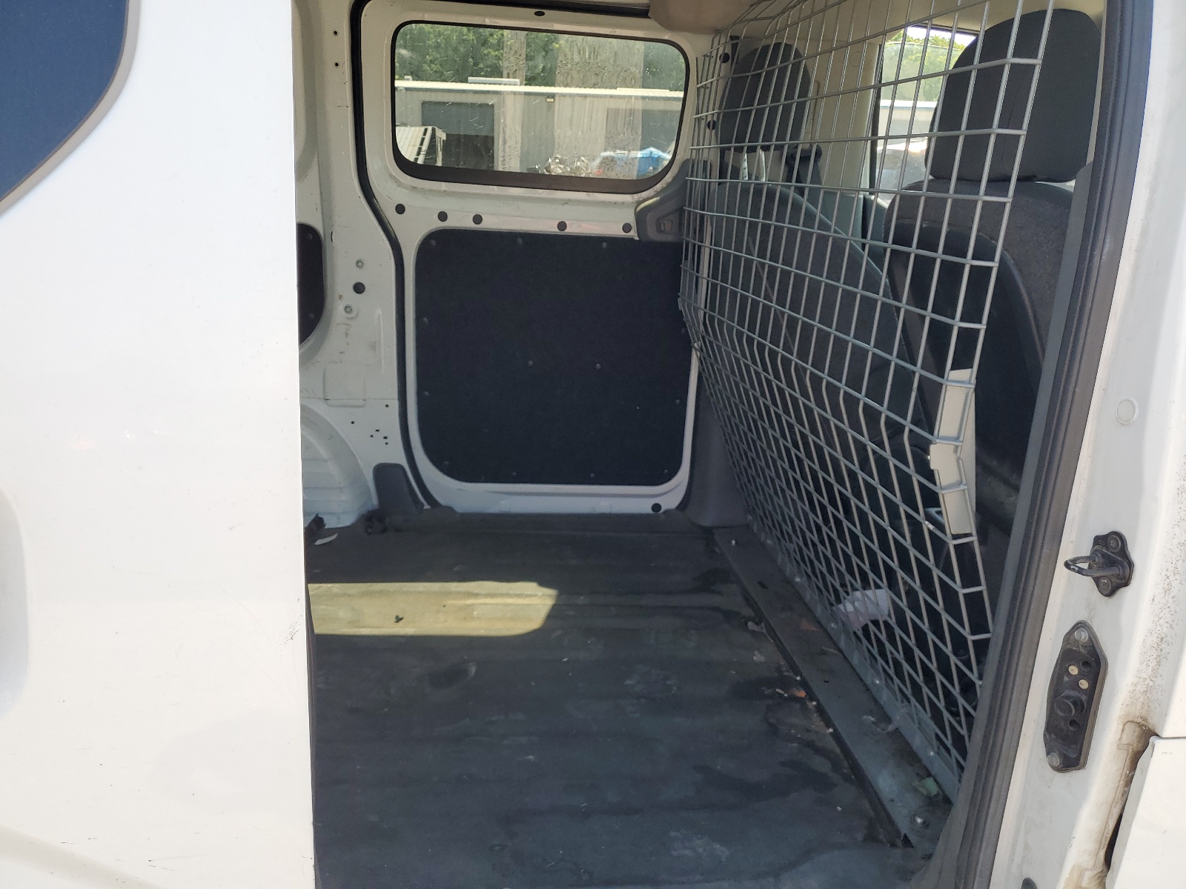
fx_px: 891
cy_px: 444
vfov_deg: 53.1
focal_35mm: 26
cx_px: 593
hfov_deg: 67.3
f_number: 1.5
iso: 50
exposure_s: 1/526
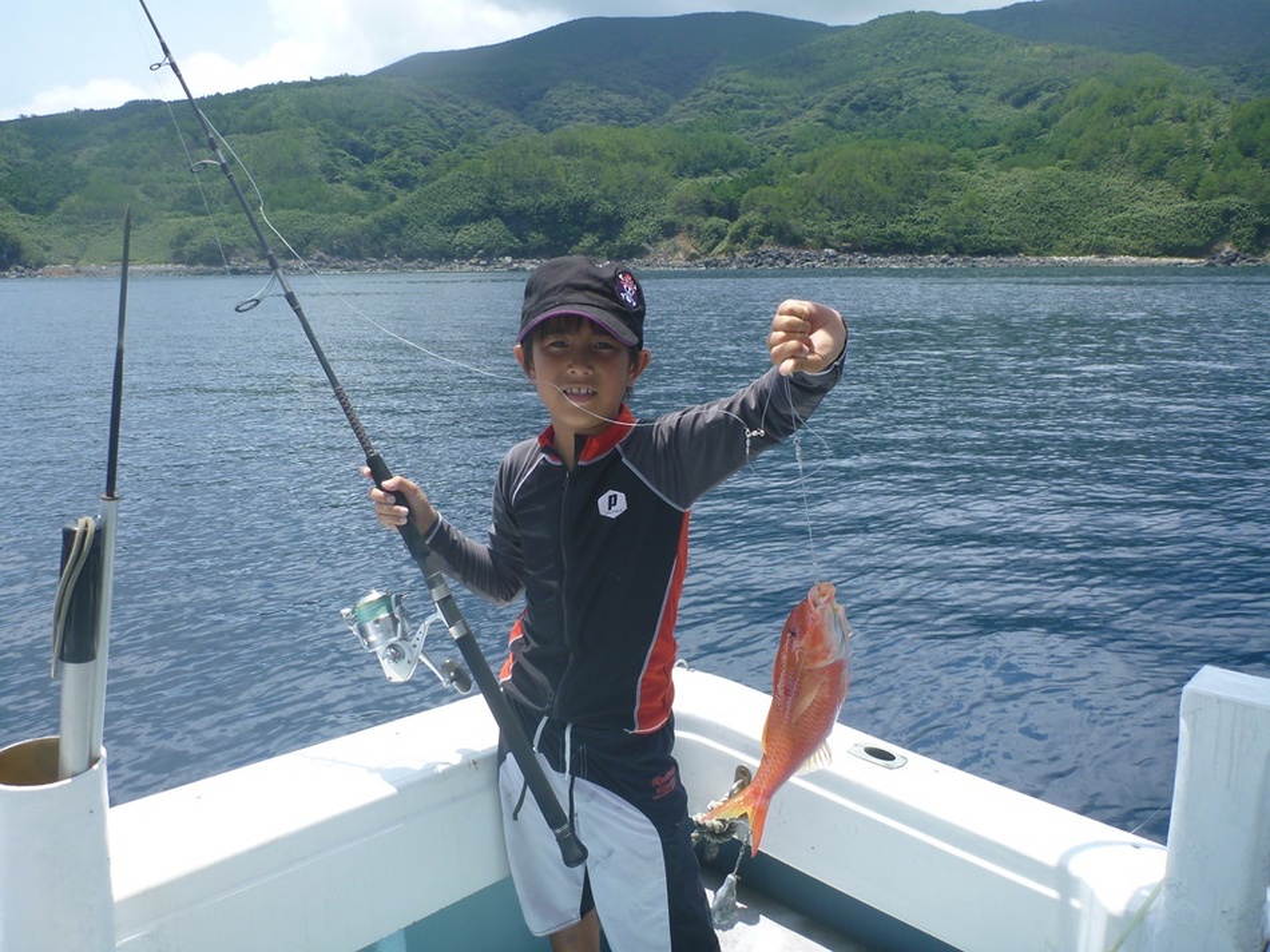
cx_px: 635
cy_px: 476
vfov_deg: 49.7
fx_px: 1027
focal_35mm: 28
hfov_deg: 63.5
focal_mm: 4.9
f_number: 3.3
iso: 100
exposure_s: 1/640
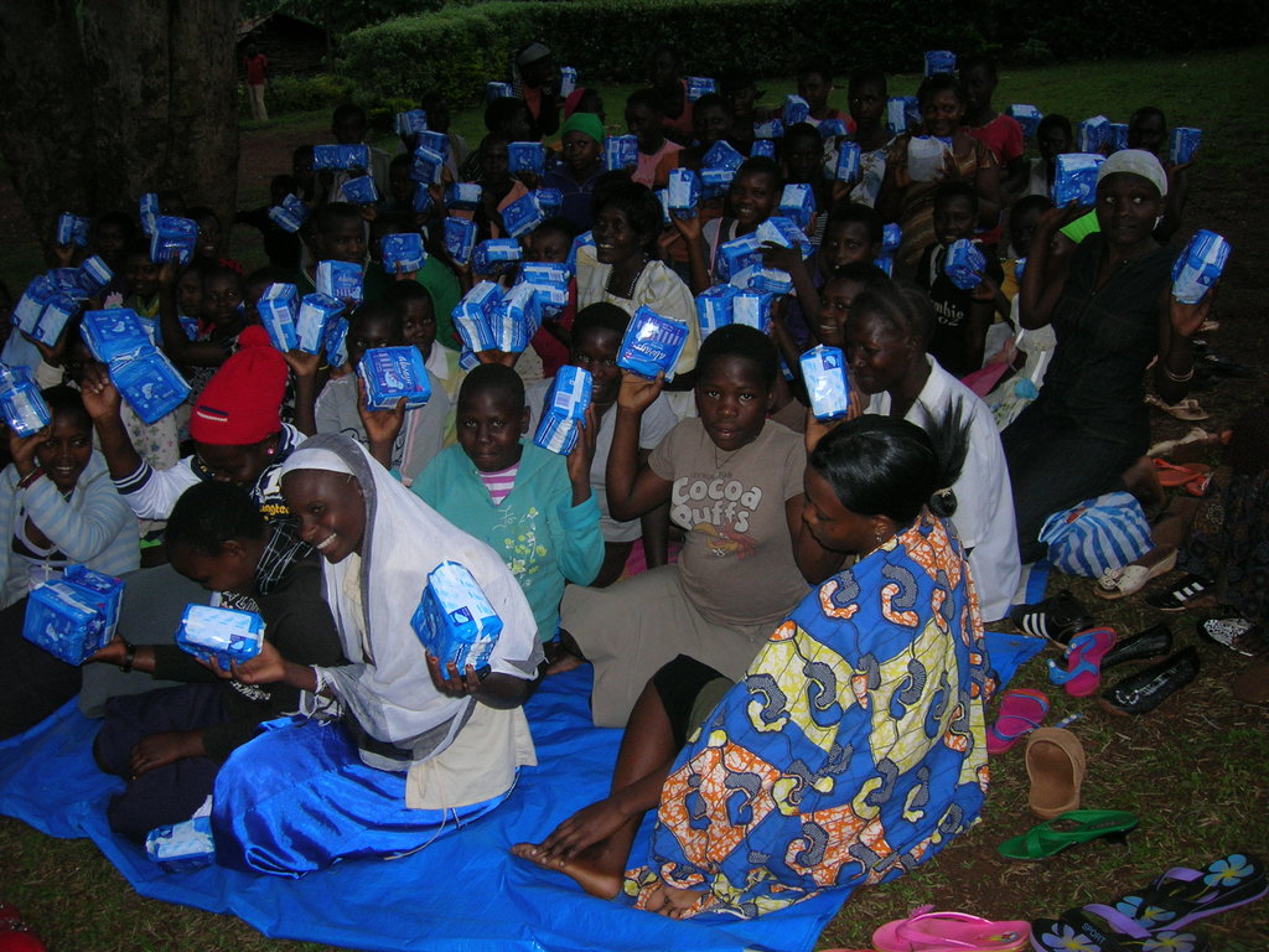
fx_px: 1246
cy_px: 476
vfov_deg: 41.8
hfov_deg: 54.0
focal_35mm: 34
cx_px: 634
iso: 78
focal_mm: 5.7
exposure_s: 1/60.1
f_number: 2.9
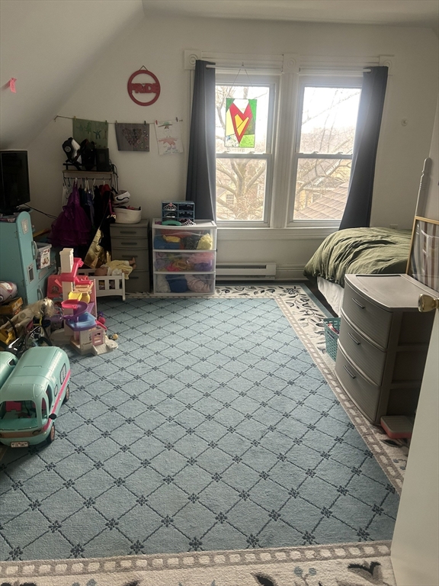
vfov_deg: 67.3
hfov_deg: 53.1
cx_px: 220
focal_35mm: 26
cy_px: 293
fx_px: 440
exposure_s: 1/60
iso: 125
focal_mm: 5.7
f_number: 1.5
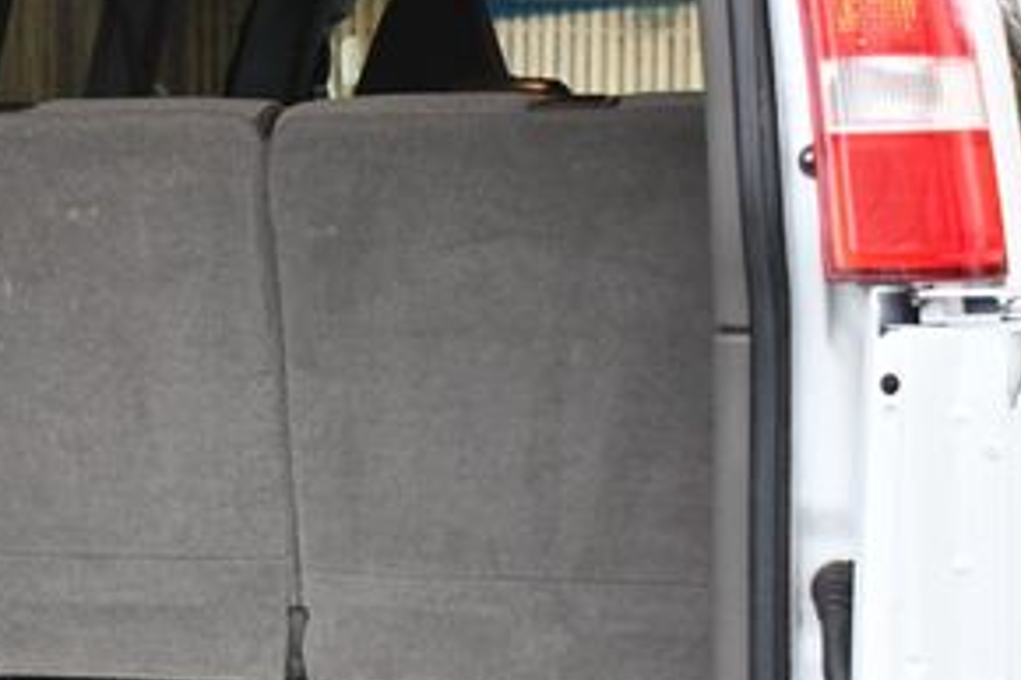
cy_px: 384
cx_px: 60
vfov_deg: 10.9
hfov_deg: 16.0
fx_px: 3571
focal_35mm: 126
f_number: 4.8
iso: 800
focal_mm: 38
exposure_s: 1/200
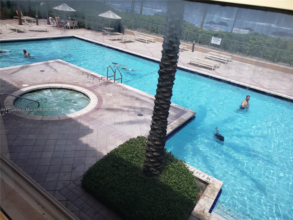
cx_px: 146
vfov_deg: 53.1
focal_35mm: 26
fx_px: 220
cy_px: 110
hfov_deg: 67.3
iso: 80
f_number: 2.4
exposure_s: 1/60
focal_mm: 4.3
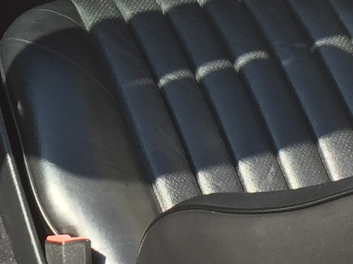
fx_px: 1540
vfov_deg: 9.7
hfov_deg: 12.9
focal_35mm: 151
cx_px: -9
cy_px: -49
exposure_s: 1/388
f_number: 2.2
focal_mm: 4.15
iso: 32
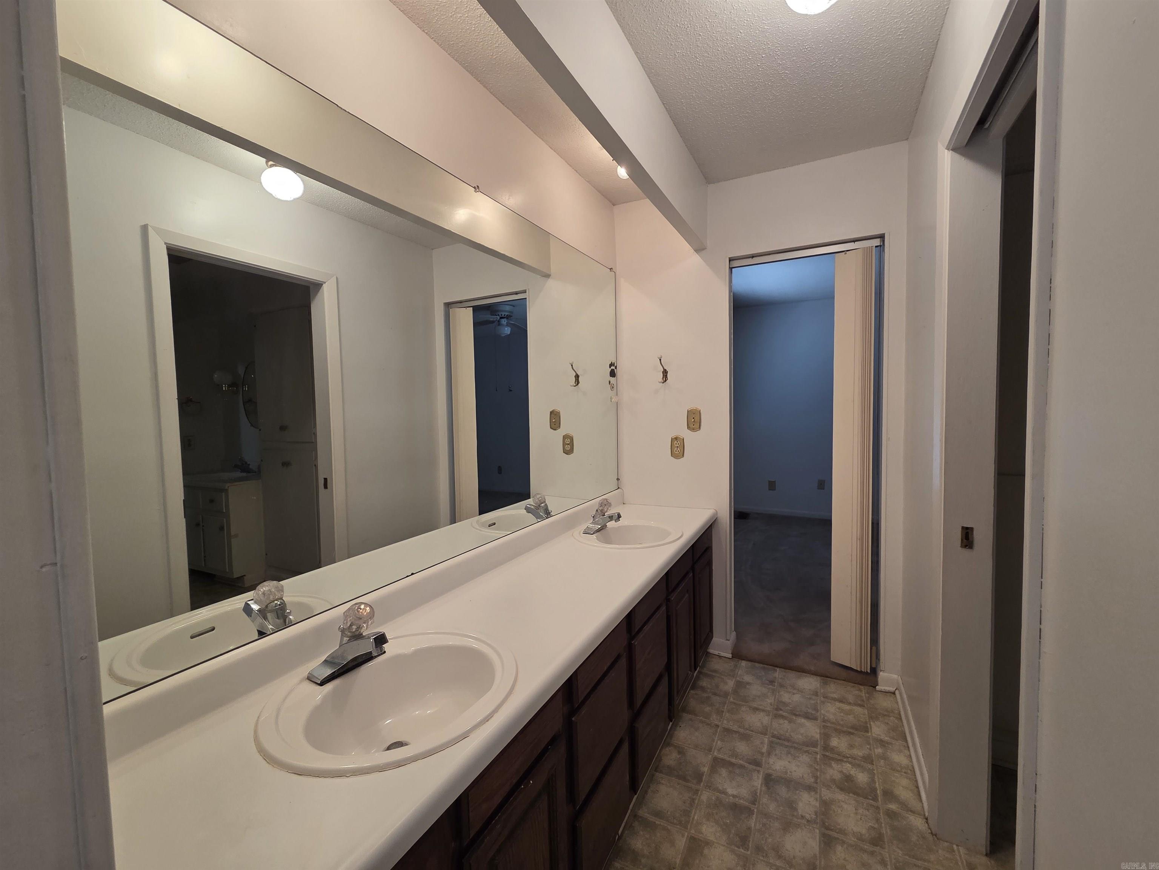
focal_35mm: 13
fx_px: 435
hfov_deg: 106.2
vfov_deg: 89.9
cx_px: 580
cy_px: 435
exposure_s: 1/60
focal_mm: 2.2
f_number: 2.2
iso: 160
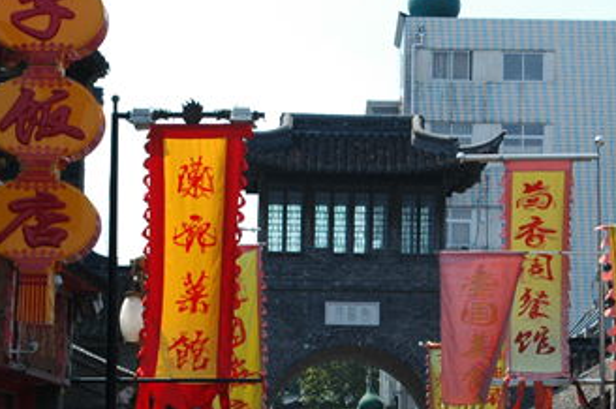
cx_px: 321
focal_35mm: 139
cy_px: 369
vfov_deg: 9.8
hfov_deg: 14.8
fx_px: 2376
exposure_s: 1/250
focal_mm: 38
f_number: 10
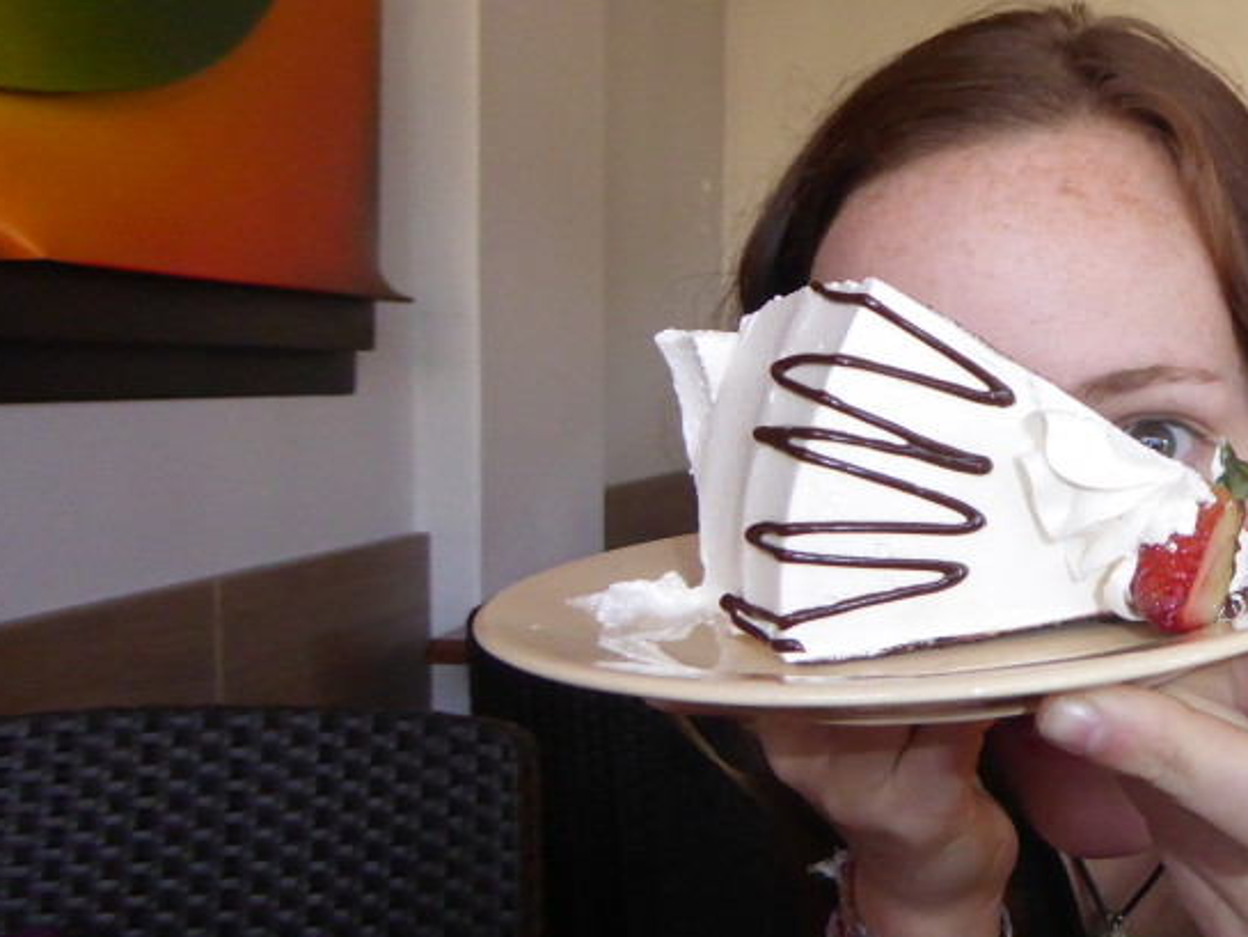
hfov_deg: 37.4
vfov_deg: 30.9
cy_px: 477
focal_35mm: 47
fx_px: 1695
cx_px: 1159
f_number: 3.3
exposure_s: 1/60
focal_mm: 4.3
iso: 500
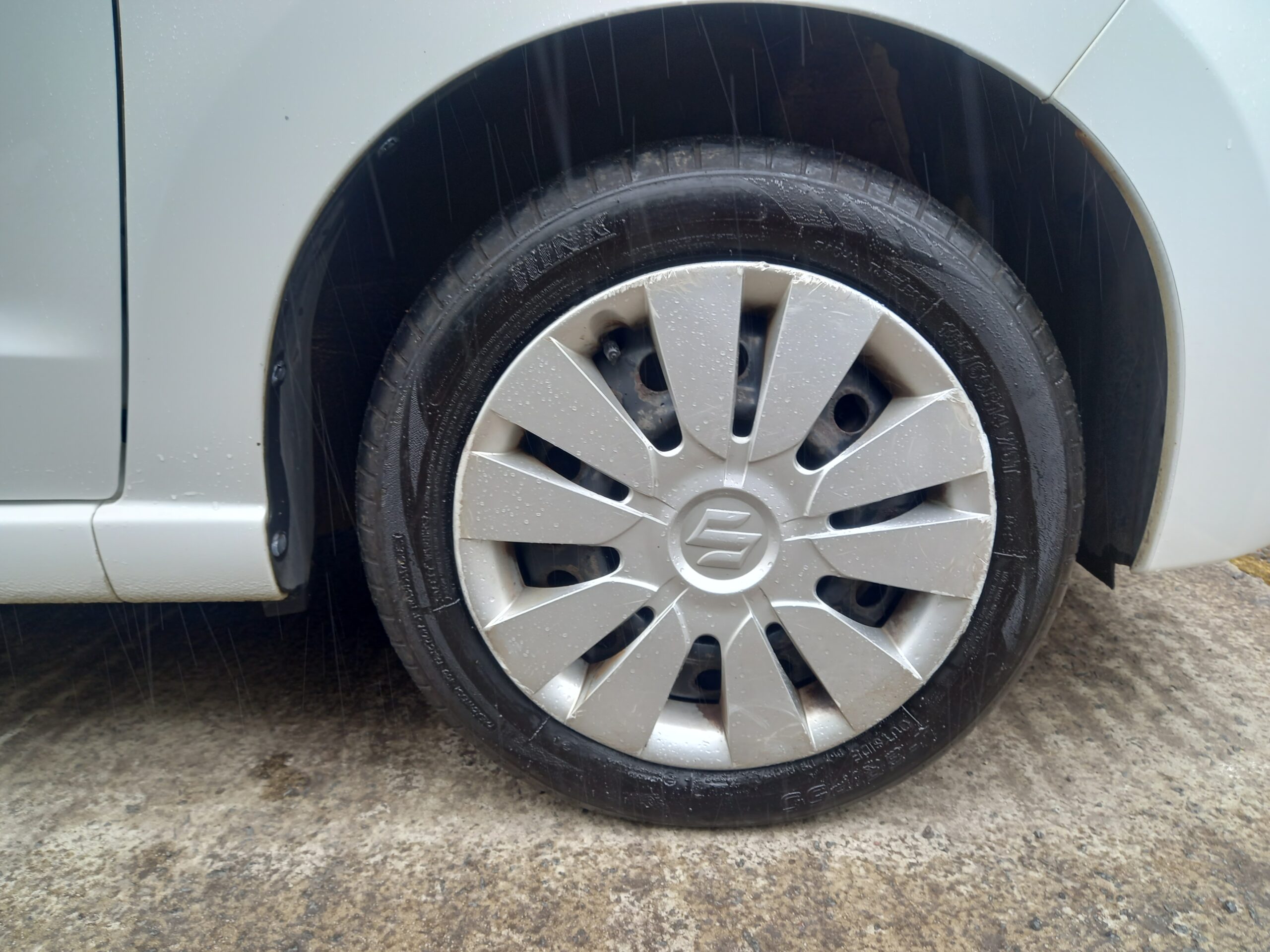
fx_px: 917
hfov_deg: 69.4
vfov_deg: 54.9
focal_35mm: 25
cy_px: 476
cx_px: 635
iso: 32
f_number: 2
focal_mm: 4.6
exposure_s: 1/60
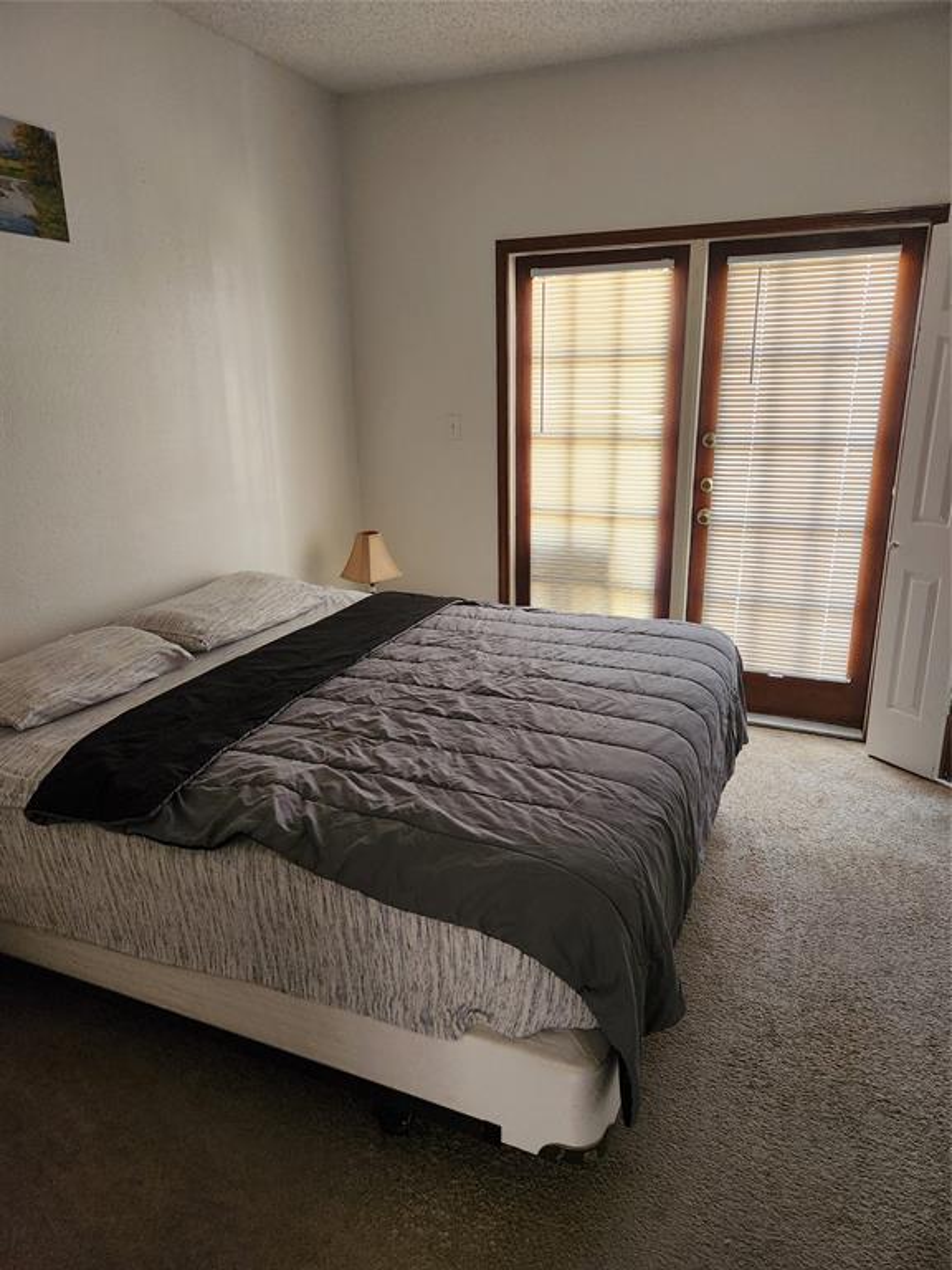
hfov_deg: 58.9
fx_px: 843
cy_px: 635
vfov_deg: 73.9
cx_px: 476
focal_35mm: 23
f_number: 1.8
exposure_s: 1/120
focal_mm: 5.4
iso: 500
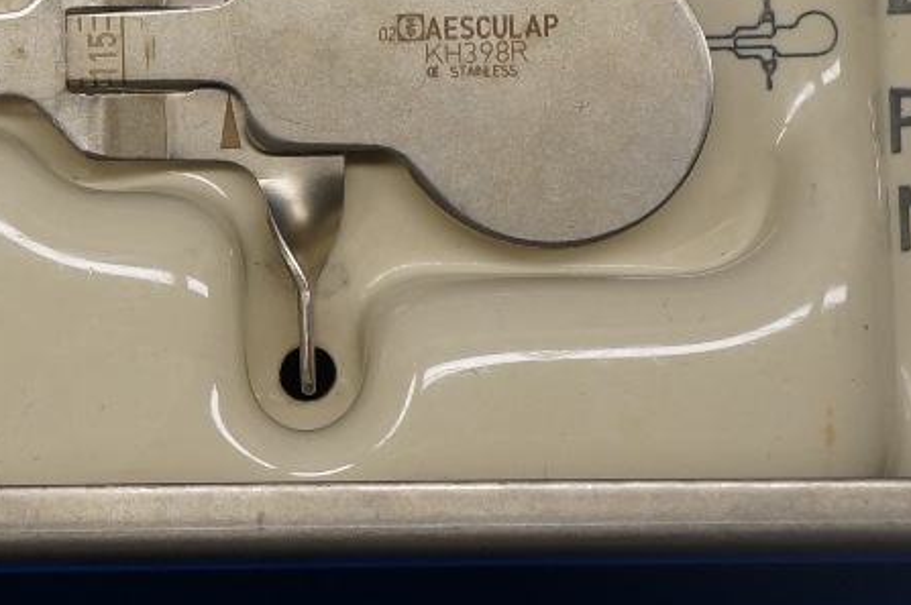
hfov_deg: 10.8
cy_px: 11
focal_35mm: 188
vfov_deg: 7.3
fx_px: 4747
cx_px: -175
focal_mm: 35
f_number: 6.3
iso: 400
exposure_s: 1/160
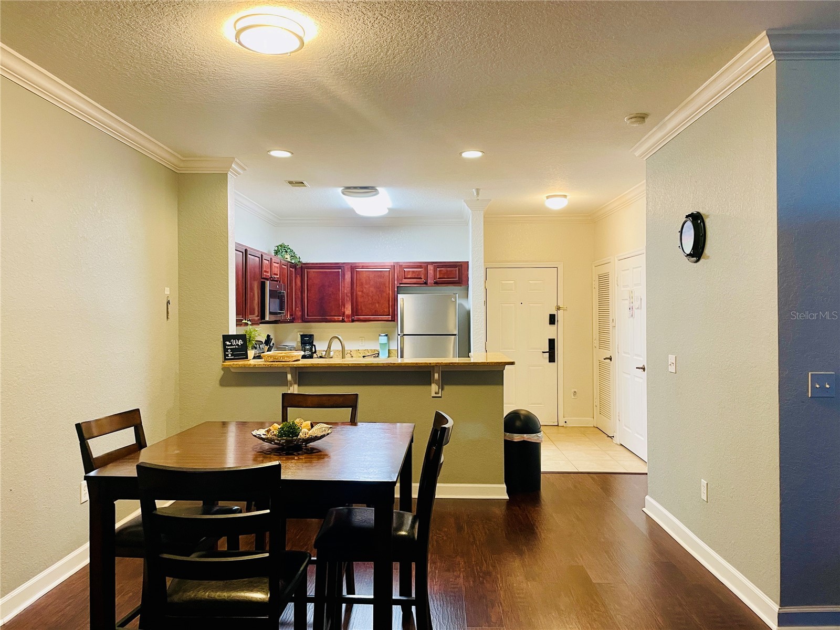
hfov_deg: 67.3
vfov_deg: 53.1
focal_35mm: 26
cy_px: 315
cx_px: 420
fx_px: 631
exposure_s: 1/60
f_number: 1.6
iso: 200
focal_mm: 4.2
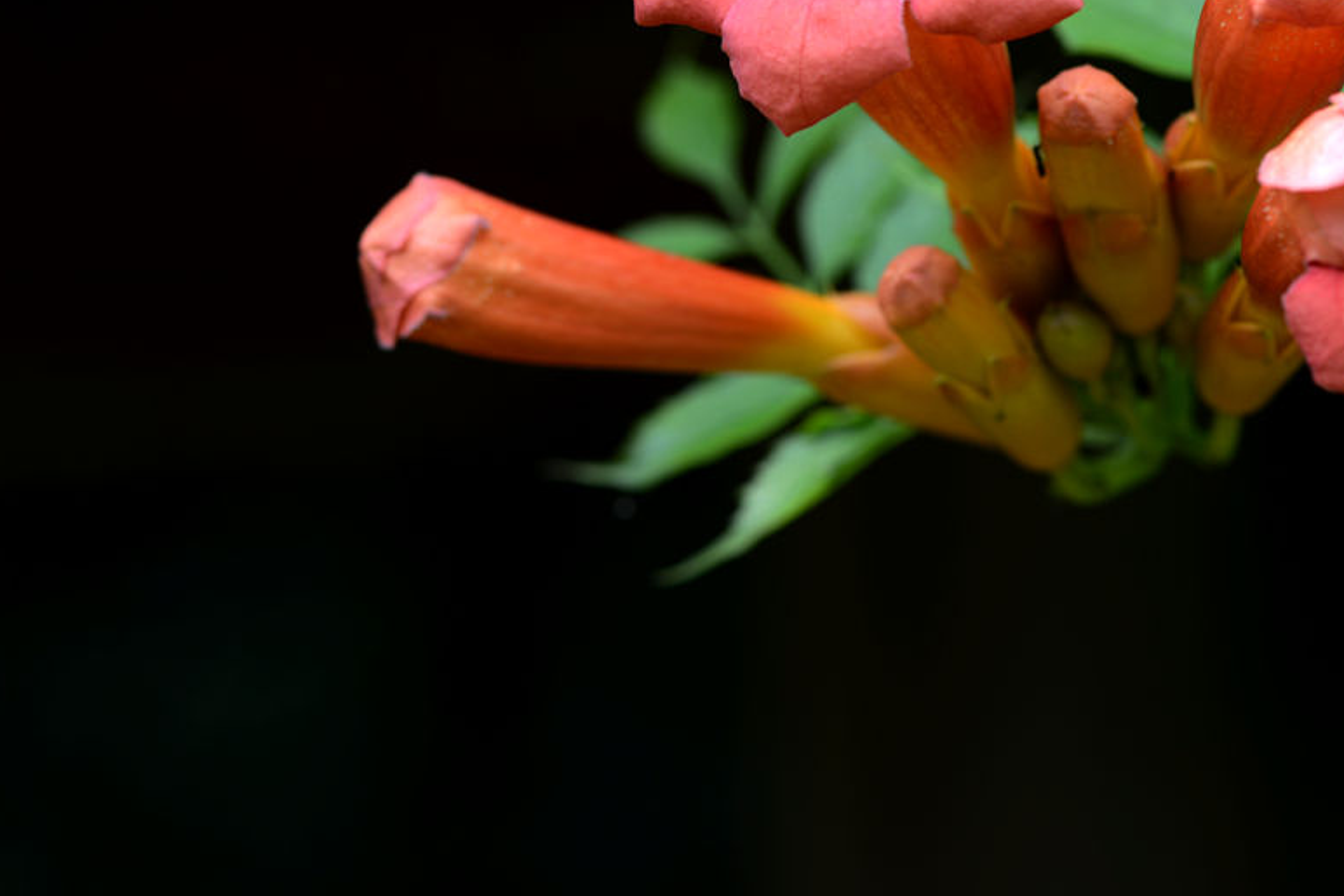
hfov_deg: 10.1
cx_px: 782
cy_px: 208
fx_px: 7617
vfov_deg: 6.7
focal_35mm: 204
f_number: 5.6
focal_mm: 105
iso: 100
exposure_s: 1/160
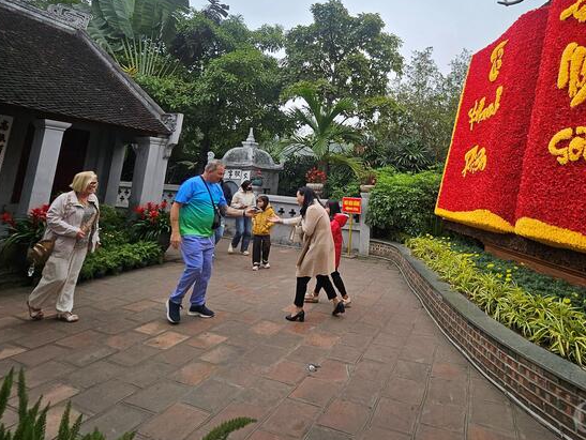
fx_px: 322
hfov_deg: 83.1
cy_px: 136
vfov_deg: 66.3
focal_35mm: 19
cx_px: 364
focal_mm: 1.74
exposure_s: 1/219
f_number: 2.2
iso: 32
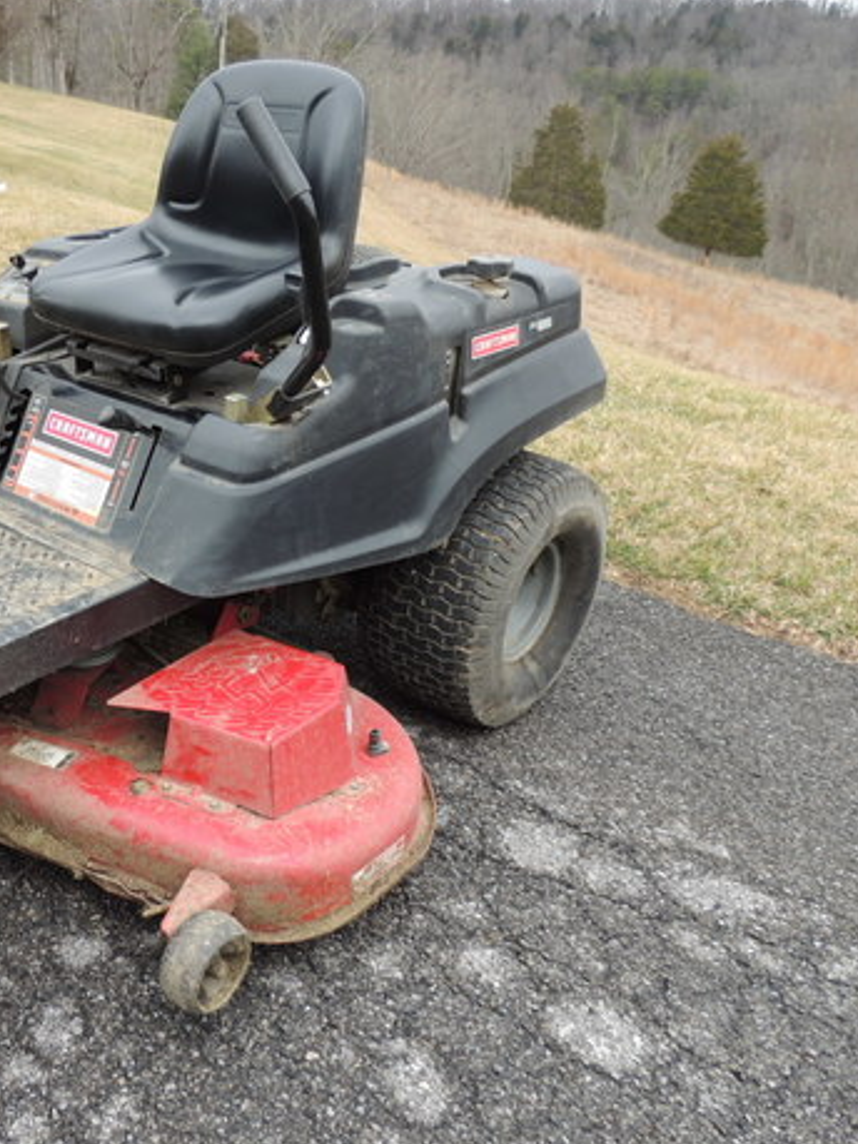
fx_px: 1091
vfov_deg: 55.4
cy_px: 577
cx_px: 181
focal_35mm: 33
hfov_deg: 41.2
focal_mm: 4.3
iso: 100
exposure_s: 1/320
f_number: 3
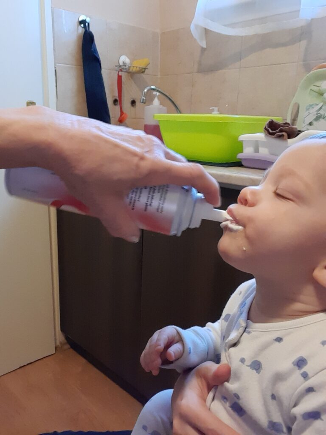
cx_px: 163
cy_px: 218
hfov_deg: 54.9
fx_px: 314
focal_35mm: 25
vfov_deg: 69.4
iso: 640
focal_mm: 3.4
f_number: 2
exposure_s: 1/25
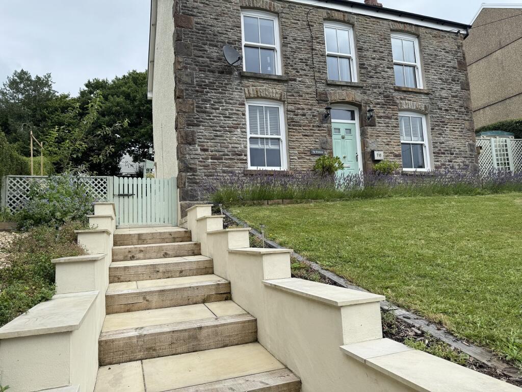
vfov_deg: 56.8
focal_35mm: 24
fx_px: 362
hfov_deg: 71.6
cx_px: 261
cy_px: 196
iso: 80
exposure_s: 1/1869
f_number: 1.78
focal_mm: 6.76
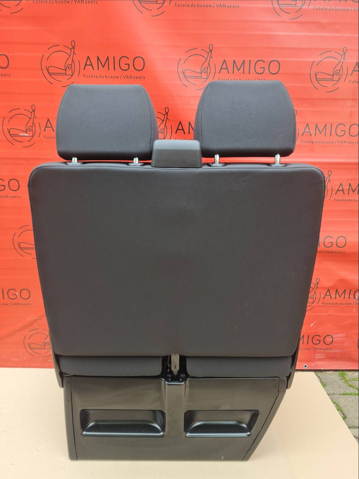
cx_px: 180
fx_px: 360
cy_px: 240
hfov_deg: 53.1
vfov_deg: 67.3
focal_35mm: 26
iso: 50
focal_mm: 5.4
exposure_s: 1/124
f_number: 1.8
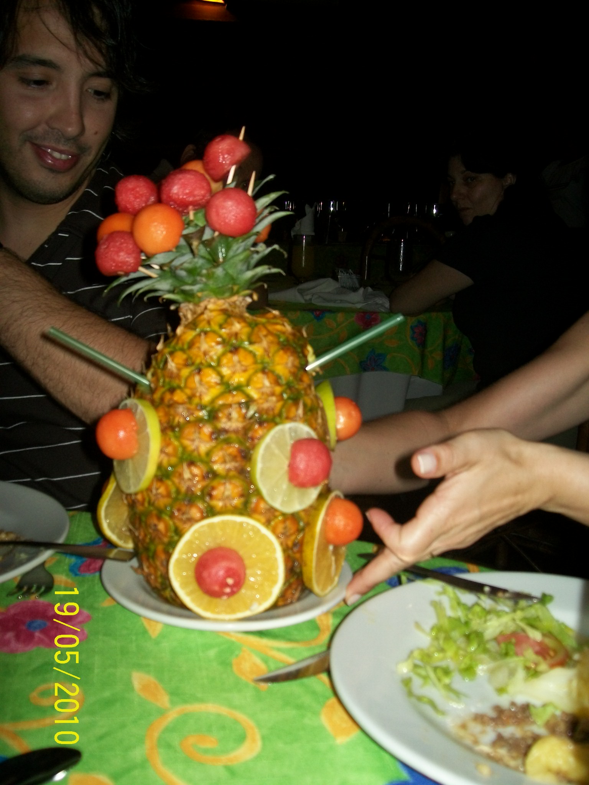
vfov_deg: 51.4
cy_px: 392
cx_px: 294
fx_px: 817
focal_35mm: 36
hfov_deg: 39.7
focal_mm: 6
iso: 80
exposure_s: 1/30
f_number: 2.7
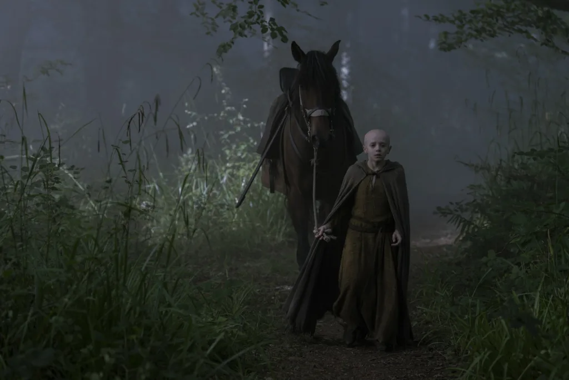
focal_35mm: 116
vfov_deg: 11.8
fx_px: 1834
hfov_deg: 17.6
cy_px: 190
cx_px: 284
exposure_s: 1/400
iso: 3200
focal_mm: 116
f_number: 3.5
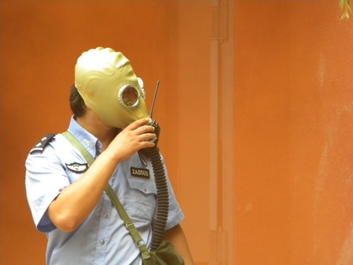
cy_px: 132
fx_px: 1509
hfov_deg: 13.3
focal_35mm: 148
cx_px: 176
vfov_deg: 10.0
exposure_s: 1/312
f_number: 5
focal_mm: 26.8
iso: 400
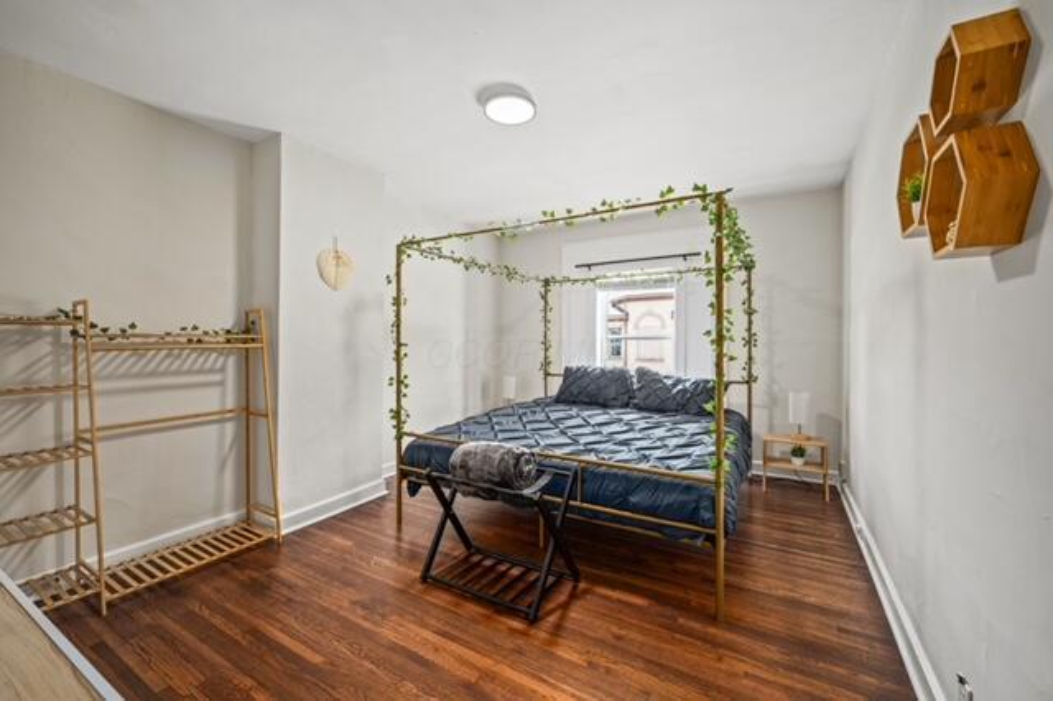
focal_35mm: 14
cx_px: 526
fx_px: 409
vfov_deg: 81.1
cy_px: 350
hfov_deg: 104.3
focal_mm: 14
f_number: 8
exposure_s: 1/13
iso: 400
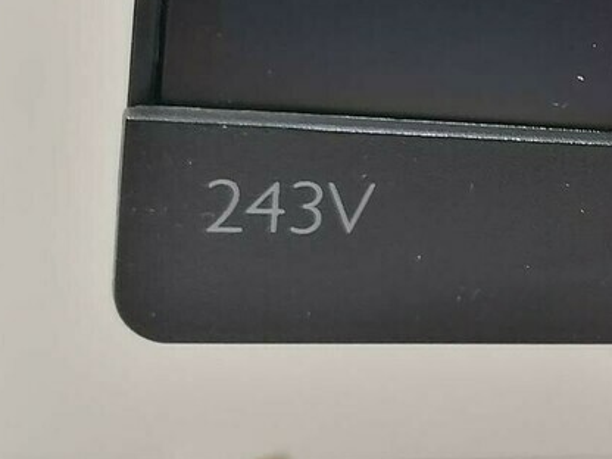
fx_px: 1467
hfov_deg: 21.1
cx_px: 828
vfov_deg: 17.6
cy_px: 75
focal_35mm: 83
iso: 160
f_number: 1.8
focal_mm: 4.75
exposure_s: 1/33.3
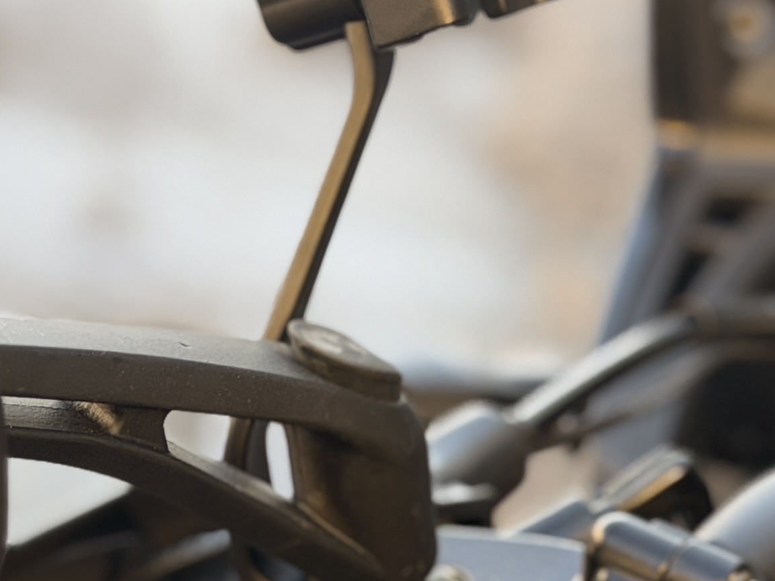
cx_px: 7
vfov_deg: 8.7
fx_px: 3738
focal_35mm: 167
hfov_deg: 11.7
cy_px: 848
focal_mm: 6.76
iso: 64
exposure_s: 1/176
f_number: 1.78
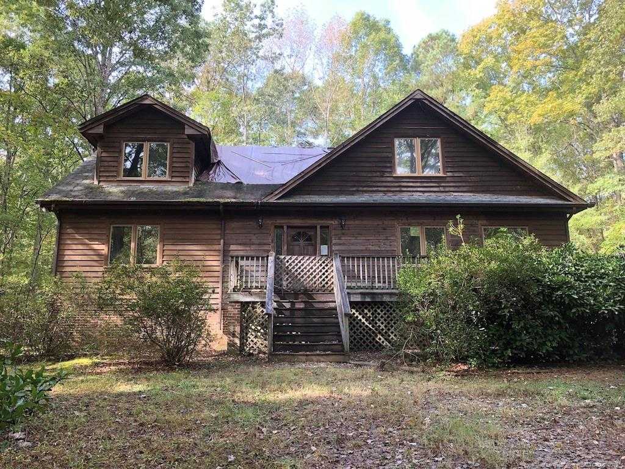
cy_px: 234
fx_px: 506
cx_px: 312
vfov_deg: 49.7
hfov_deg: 63.4
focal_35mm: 28
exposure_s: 1/120
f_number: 1.8
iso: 40
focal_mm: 3.99
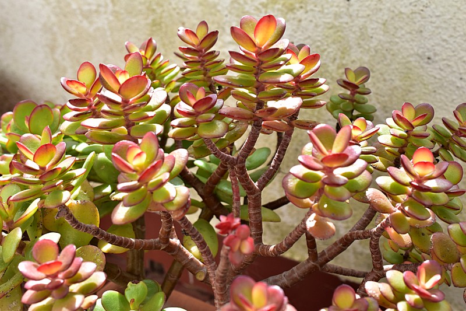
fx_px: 776
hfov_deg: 33.4
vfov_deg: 22.6
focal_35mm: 60
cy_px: 156
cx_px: 233
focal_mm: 40
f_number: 9
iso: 320
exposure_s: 1/320
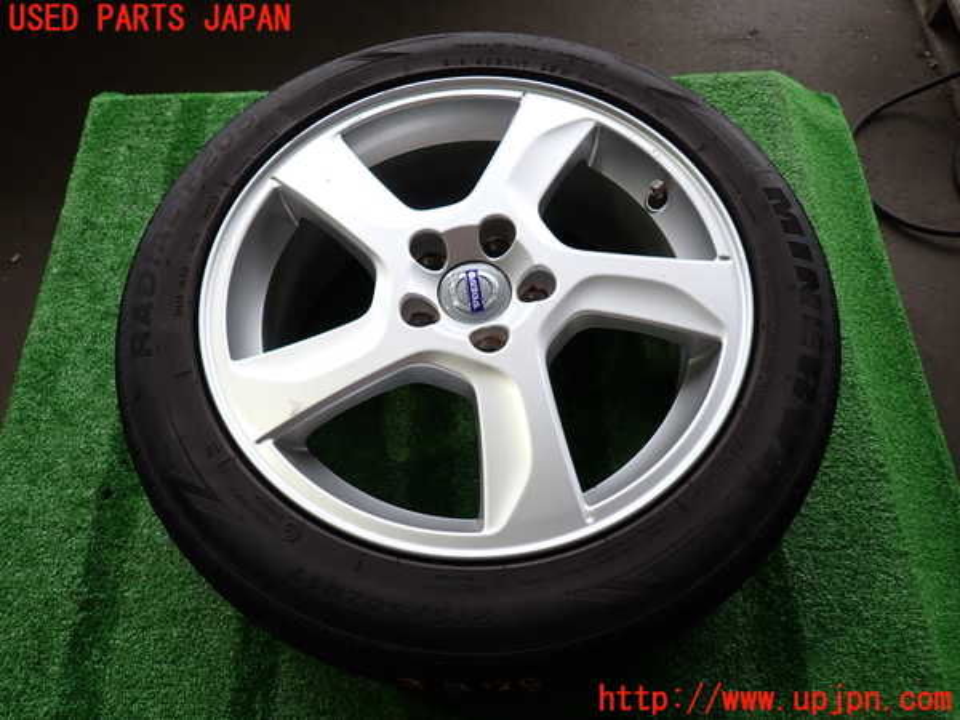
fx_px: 693
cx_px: 480
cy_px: 360
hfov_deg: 69.4
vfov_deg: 54.9
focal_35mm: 25
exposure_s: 1/80
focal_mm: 4.5
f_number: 2
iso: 100
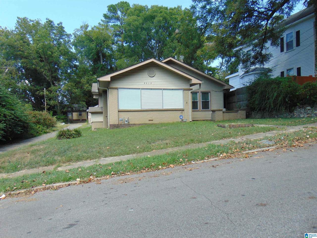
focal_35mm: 25
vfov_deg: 54.9
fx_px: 229
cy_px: 119
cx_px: 158
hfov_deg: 69.4
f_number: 3
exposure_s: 1/500
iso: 80
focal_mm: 4.5
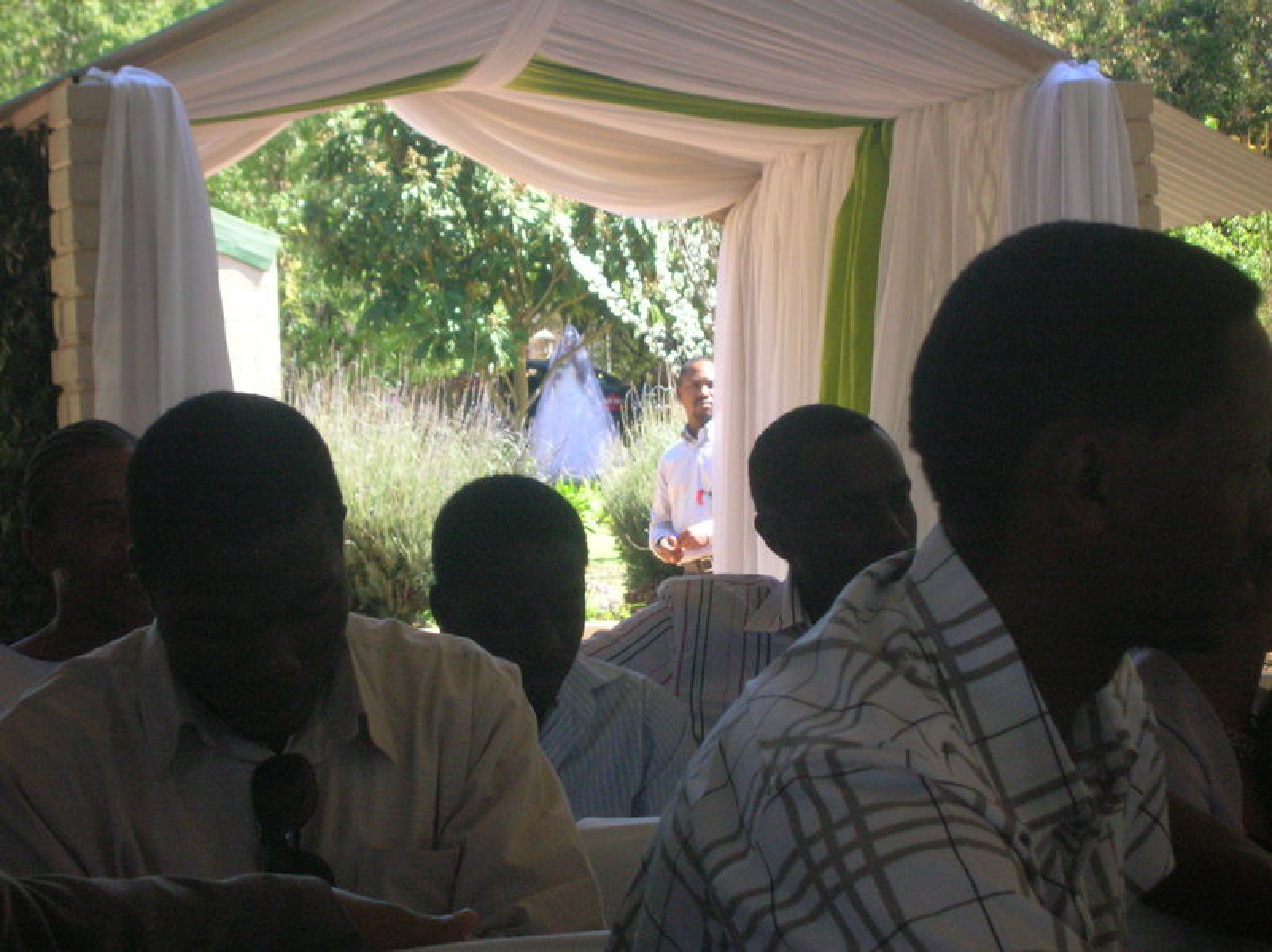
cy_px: 476
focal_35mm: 102
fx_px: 3746
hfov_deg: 19.3
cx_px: 636
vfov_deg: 14.5
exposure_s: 1/206
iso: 200
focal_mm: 17.1
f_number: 4.9
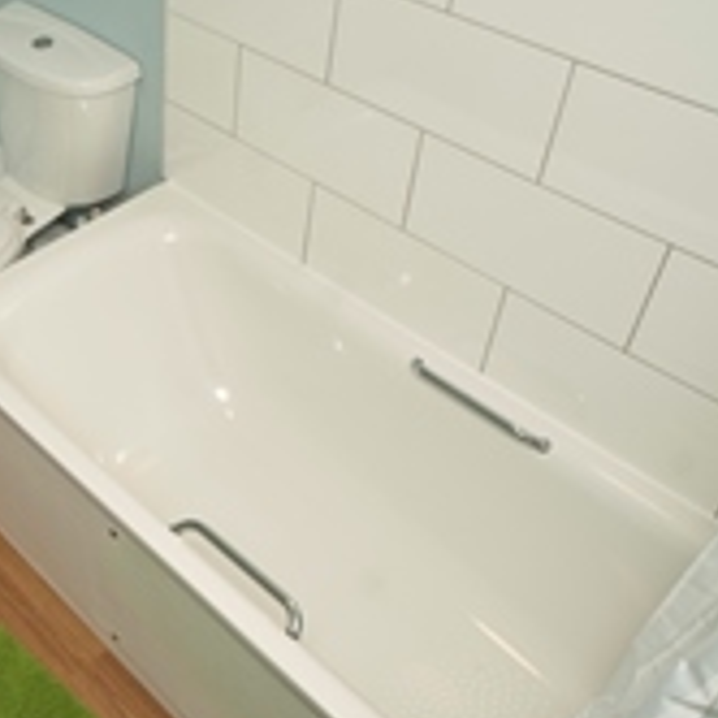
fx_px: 1079
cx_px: -143
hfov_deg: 31.0
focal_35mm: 46
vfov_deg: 36.8
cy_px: 383
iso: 200
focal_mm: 20
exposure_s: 1/30
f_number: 5
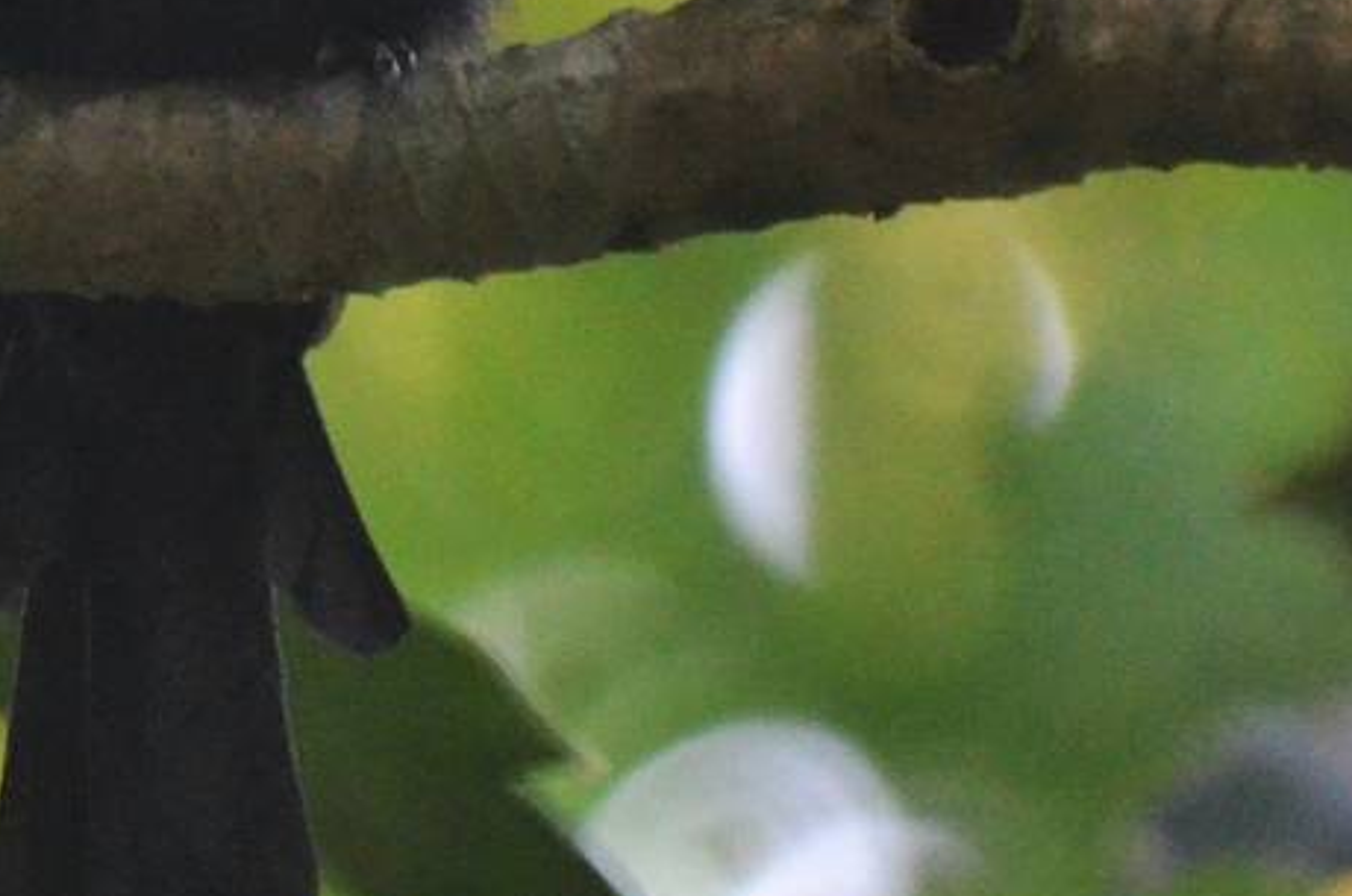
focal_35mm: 1253
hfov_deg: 1.6
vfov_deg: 1.1
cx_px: -379
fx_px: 46975
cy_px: 6
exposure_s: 1/400
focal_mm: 240
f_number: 5.3
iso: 2500
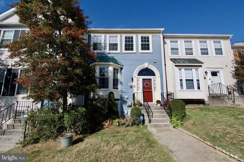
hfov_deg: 100.4
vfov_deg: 77.3
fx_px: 102
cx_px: 122
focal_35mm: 15
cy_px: 81
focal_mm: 10
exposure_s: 1/1250
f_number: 7.1
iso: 250
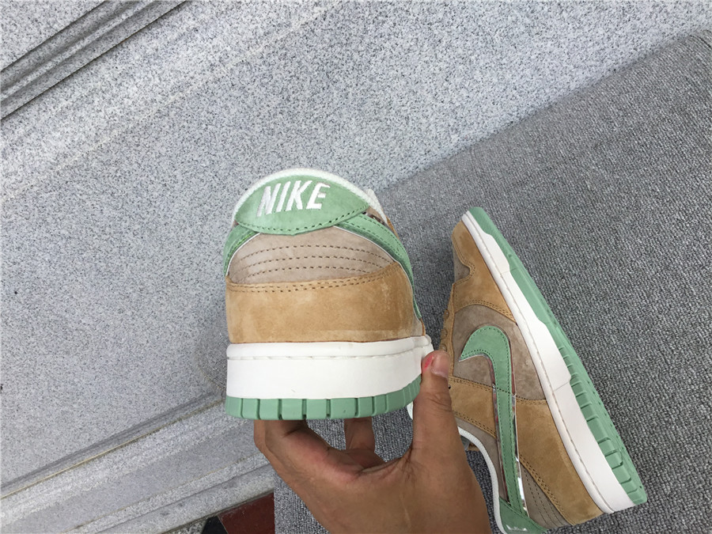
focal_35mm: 31
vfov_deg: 45.4
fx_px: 638
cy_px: 267
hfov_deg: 58.4
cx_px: 356
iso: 25
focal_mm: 3.3
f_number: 2.4
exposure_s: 1/582
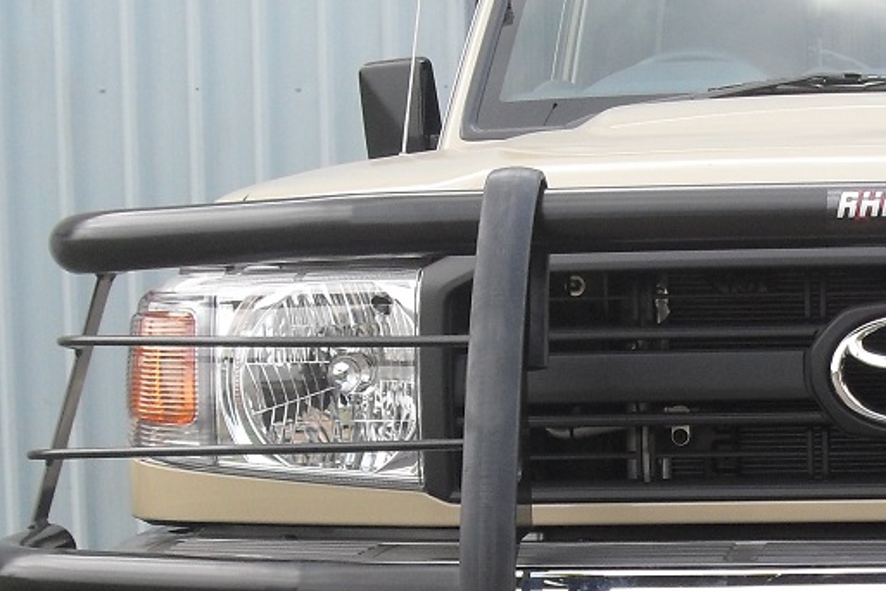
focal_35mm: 88
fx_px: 2166
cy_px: 644
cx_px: 897
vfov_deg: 15.2
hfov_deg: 22.2
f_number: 2.8
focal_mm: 6.3
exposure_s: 1/250
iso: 80
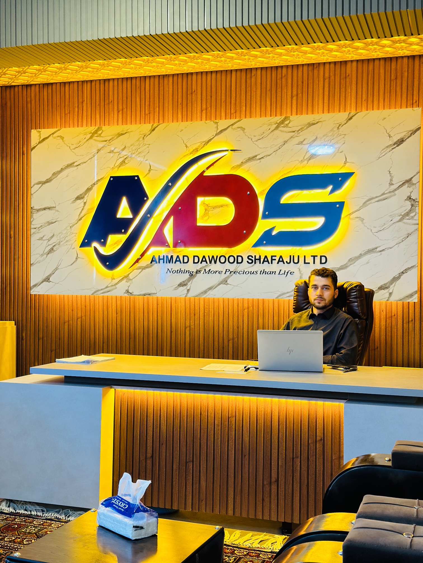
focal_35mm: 48
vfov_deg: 39.7
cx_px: 212
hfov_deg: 30.3
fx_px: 782
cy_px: 282
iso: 125
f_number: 1.78
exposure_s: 1/50
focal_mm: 6.86
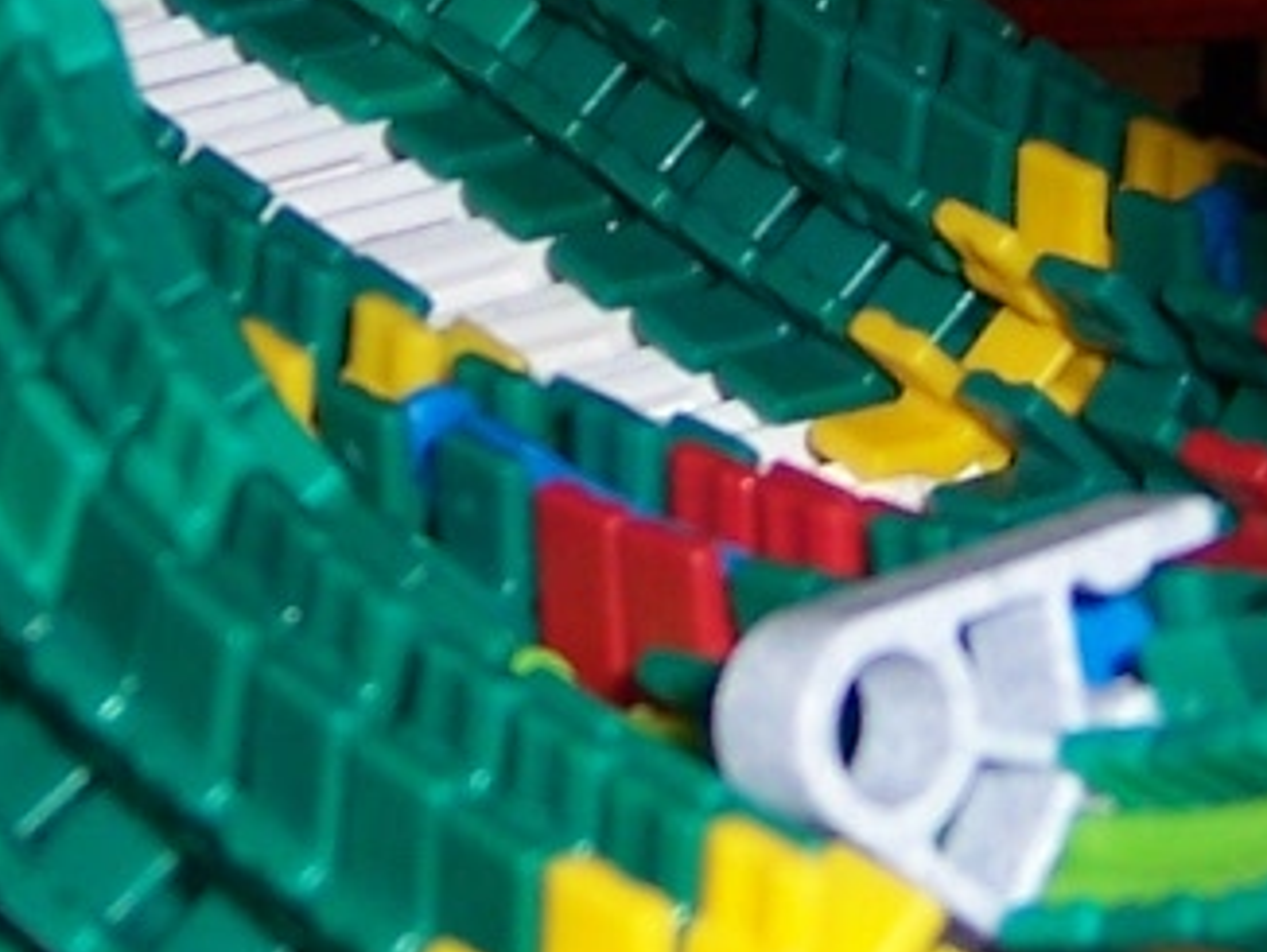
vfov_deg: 9.4
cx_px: 365
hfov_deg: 12.5
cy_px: -132
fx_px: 5751
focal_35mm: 157
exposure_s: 1/60
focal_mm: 5.5
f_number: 2.8
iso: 80
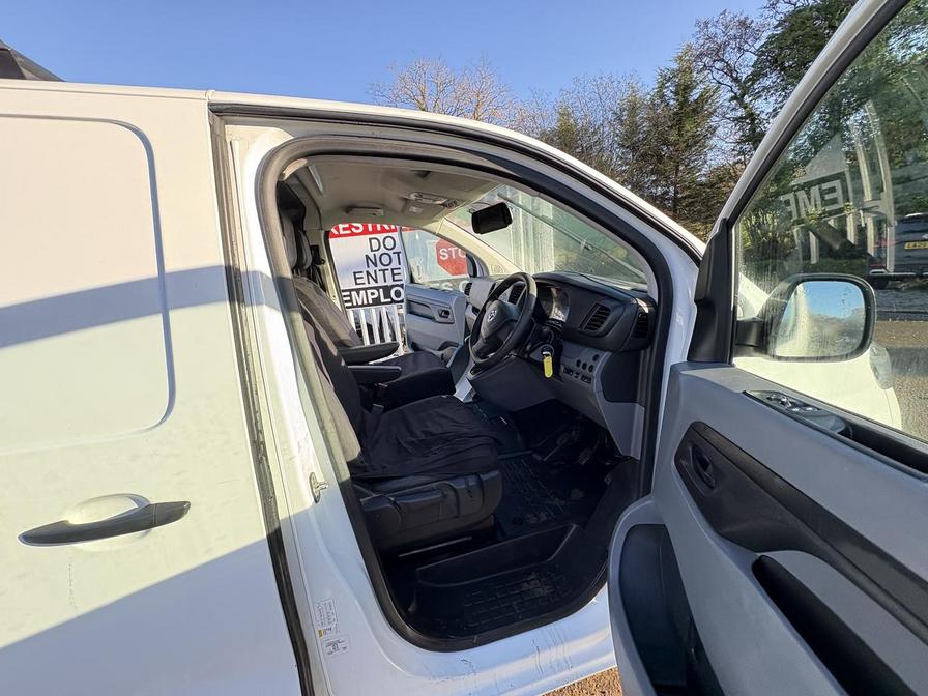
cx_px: 464
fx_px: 375
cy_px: 348
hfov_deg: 102.1
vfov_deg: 85.7
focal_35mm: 14
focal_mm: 2.22
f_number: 2.2
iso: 80
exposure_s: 1/136
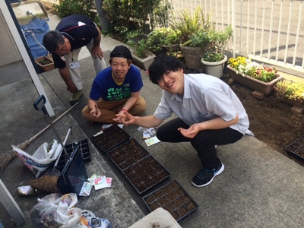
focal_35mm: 29
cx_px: 152
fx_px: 255
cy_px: 114
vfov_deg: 48.2
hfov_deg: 61.7
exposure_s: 1/432
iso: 32
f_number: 2.2
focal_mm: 4.15
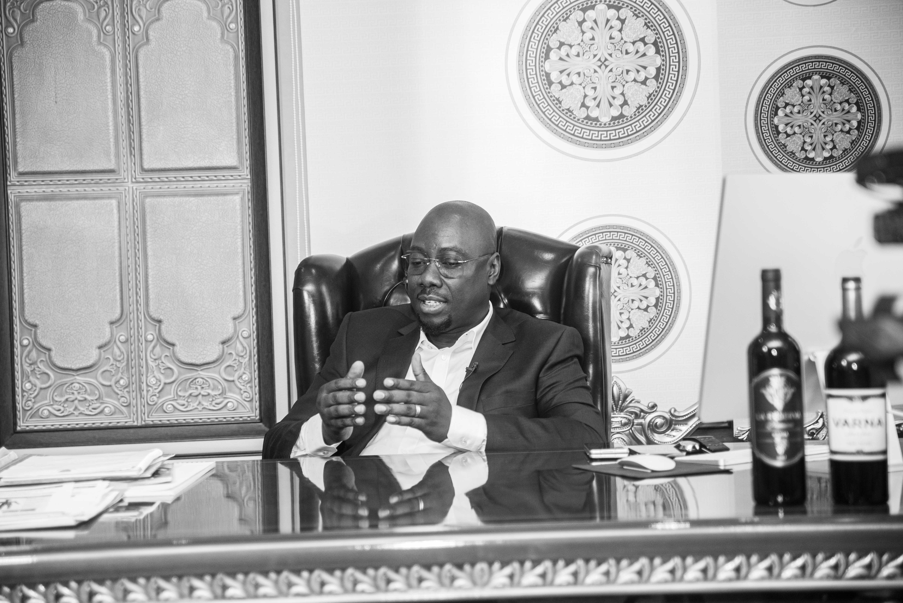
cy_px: 302
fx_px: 1756
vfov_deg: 19.5
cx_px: 452
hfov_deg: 28.8
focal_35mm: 70
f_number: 3.5
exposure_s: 1/125
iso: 1250
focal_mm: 70
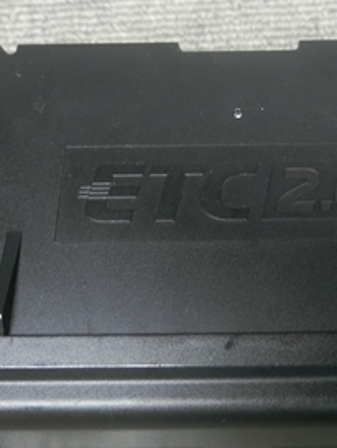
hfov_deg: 26.1
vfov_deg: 34.9
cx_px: 266
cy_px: 197
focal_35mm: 55
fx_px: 713
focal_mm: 5.4
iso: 400
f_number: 2.8
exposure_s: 1/50
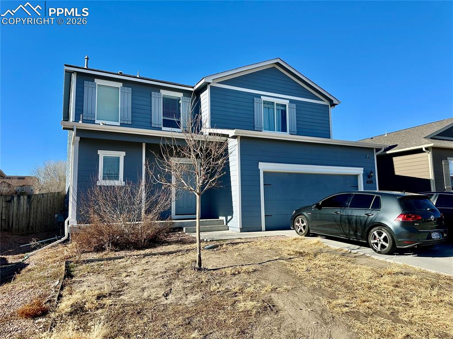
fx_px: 314
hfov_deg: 71.6
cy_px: 170
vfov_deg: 56.8
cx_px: 226
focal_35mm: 24
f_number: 1.78
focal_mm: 6.86
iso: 80
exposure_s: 1/3356
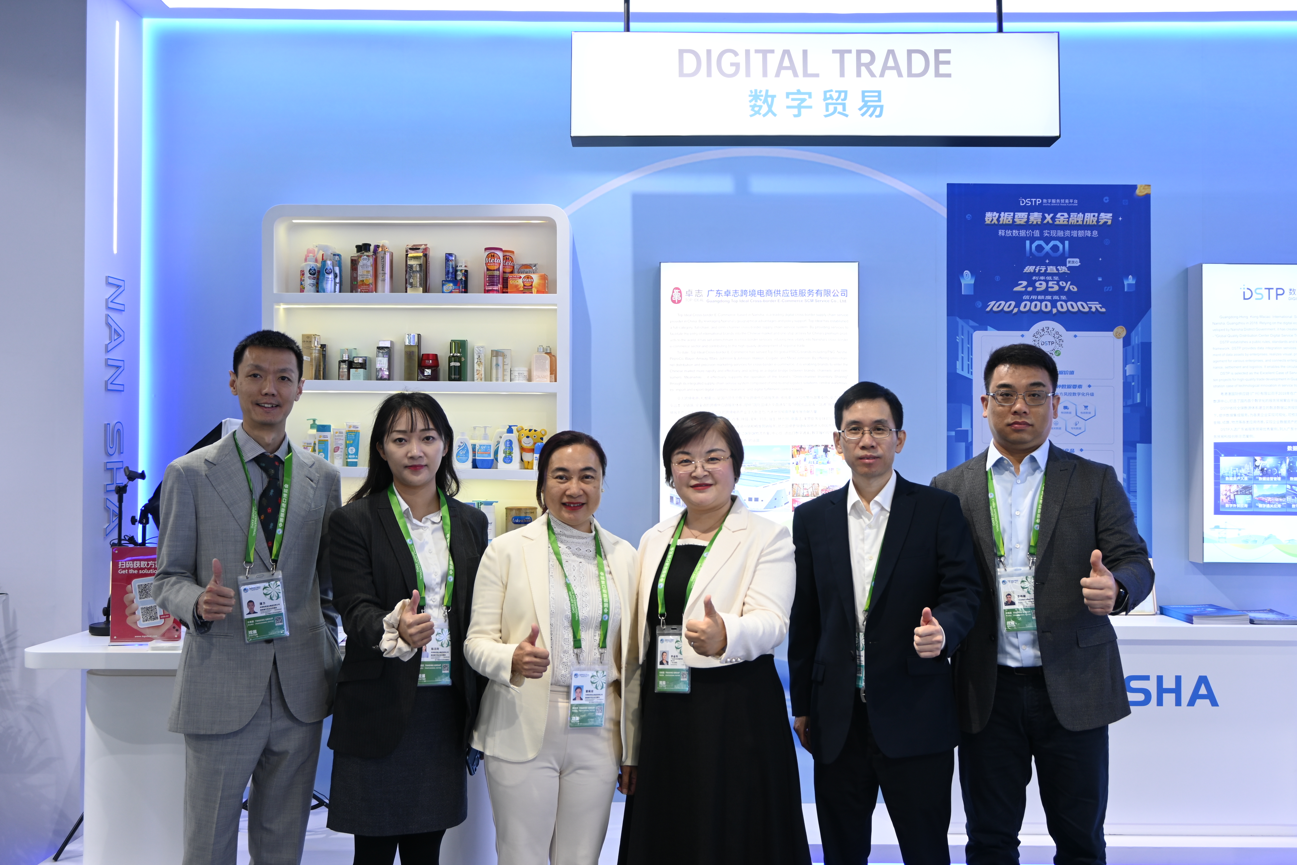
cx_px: 648
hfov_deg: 58.3
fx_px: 1162
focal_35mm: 32
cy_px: 432
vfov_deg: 40.8
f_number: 4
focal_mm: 21.5
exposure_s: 1/30
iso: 110
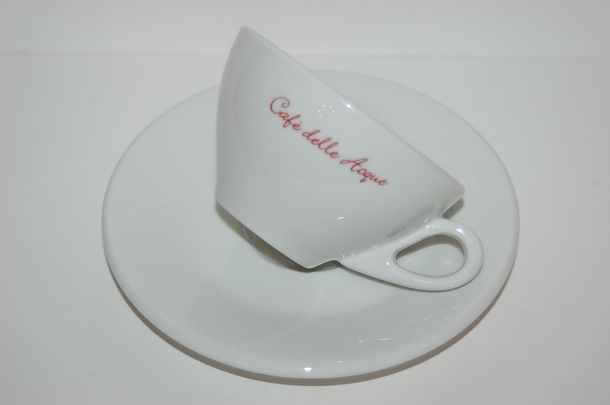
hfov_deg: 19.5
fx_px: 1778
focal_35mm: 105
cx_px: 305
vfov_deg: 13.0
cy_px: 202
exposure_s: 1/60
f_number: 5.6
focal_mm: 70
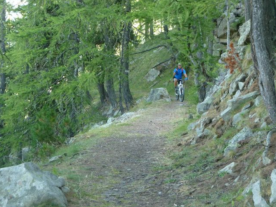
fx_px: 630
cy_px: 86
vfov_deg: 18.6
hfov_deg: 24.7
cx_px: 148
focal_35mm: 79
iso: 250
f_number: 4
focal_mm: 10.3
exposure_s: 1/40
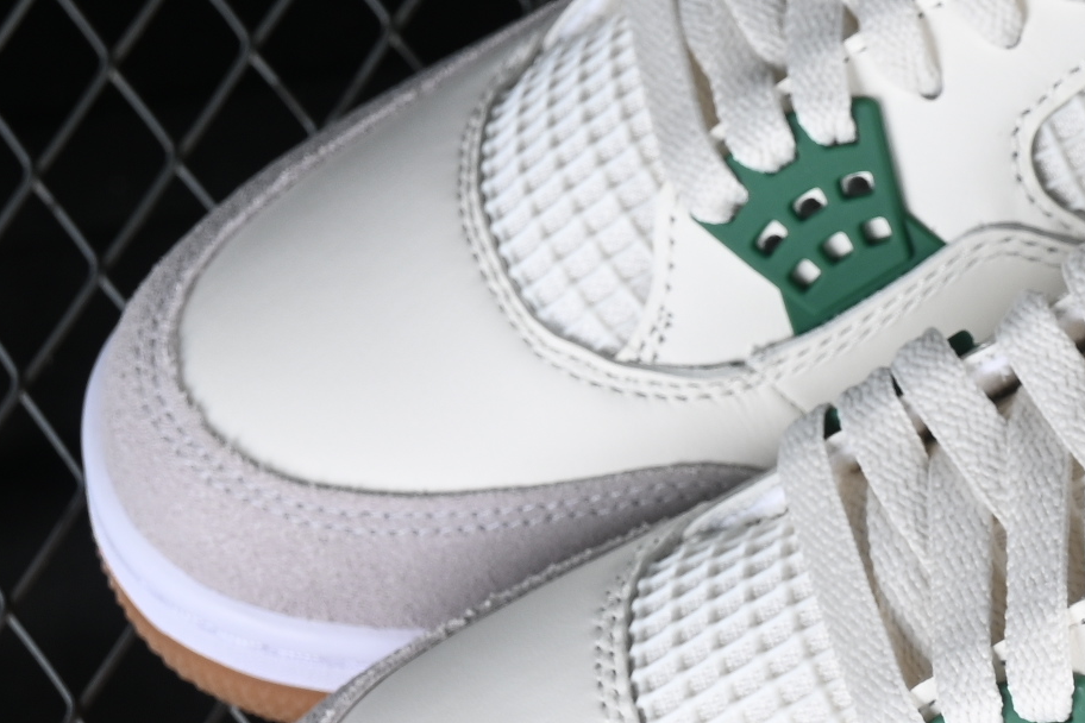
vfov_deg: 6.0
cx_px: 1441
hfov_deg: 8.8
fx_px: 6901
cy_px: 295
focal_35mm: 229
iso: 160
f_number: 8
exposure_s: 1/80
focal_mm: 50
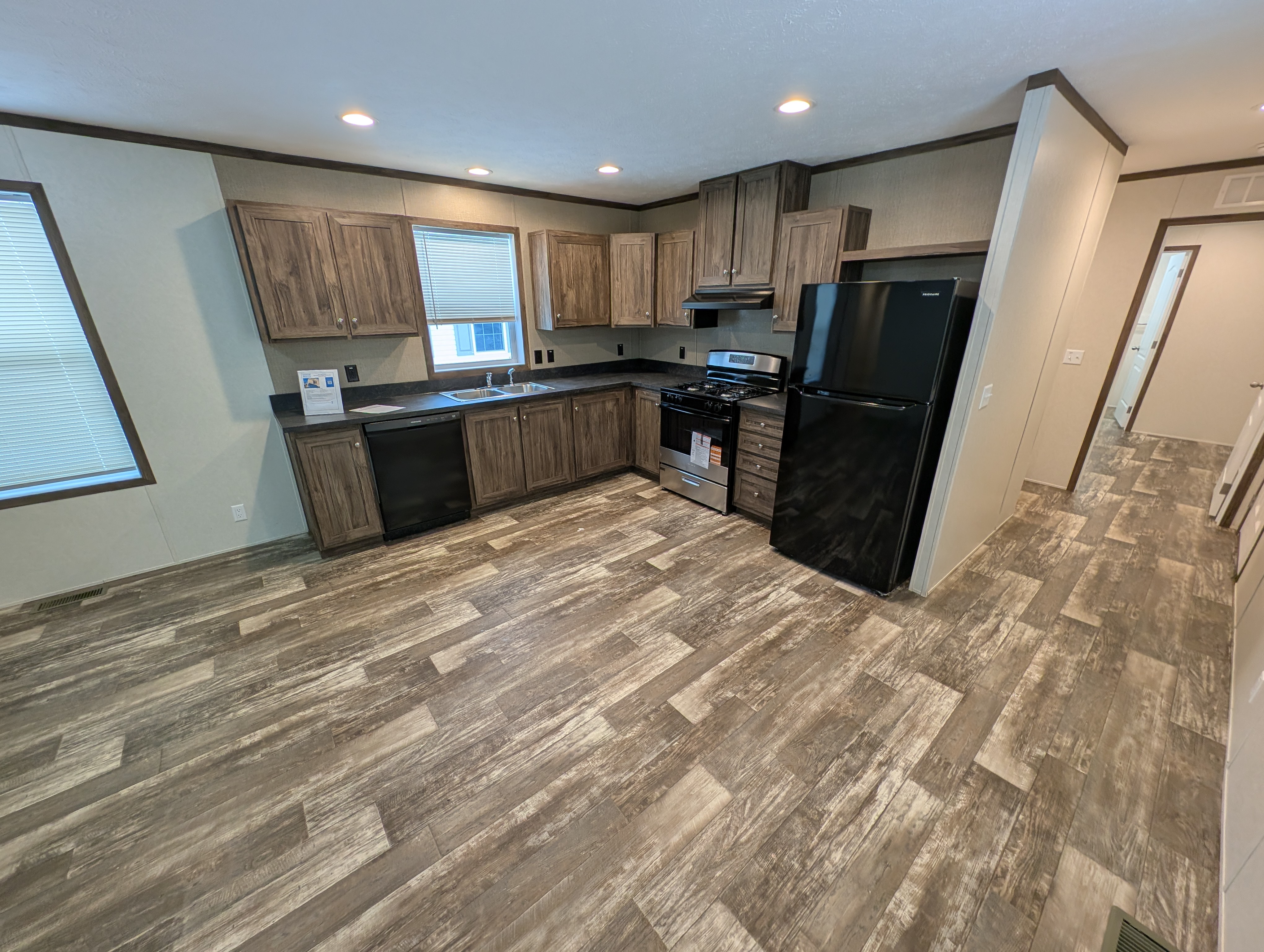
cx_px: 632
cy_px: 476
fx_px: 439
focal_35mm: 12
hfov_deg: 110.5
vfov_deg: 94.6
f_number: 1.95
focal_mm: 2.23
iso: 45
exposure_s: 1/60
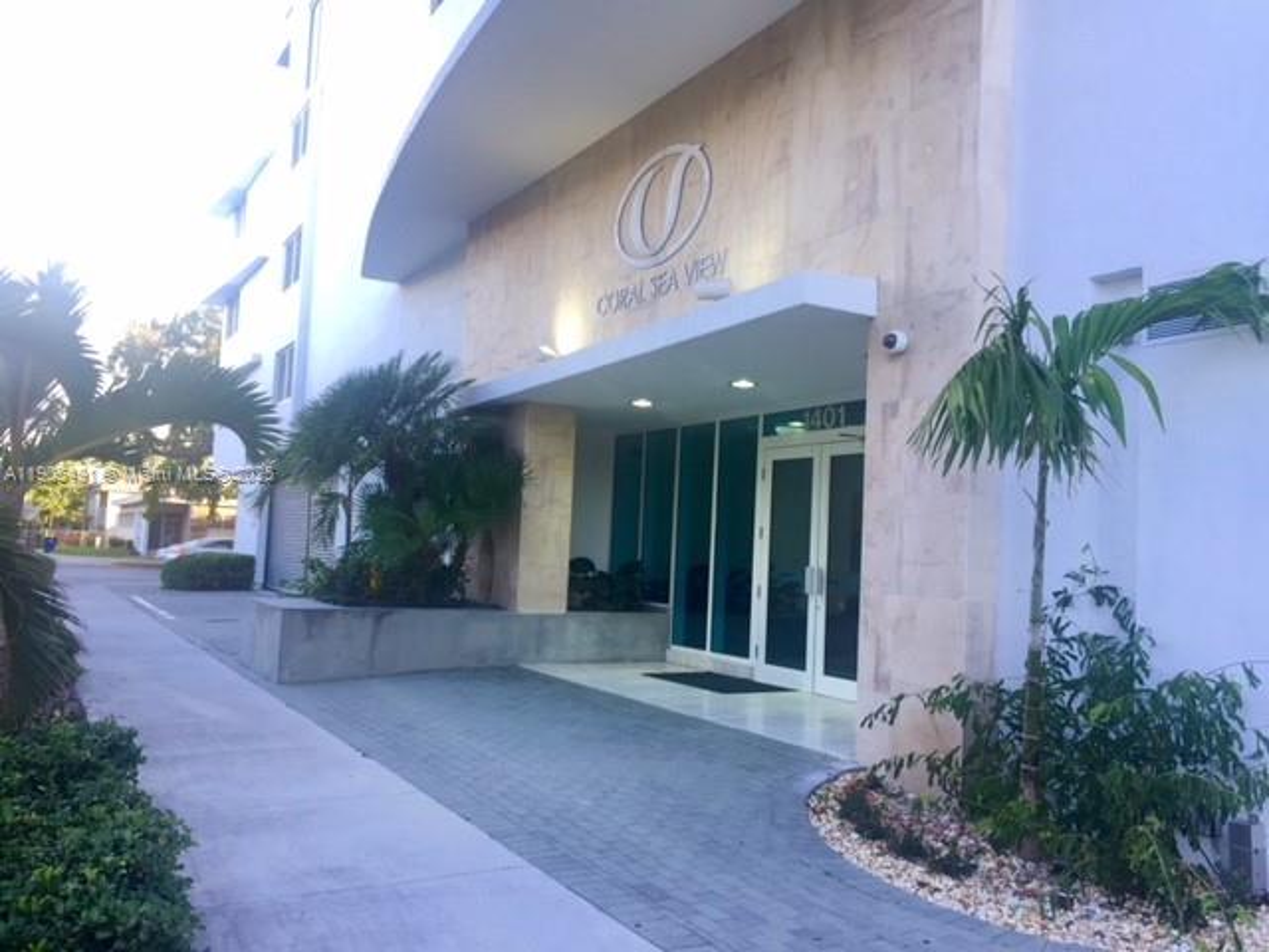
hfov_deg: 61.7
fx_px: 1063
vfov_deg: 48.2
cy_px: 476
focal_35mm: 29
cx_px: 634
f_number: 2.2
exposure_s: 1/40
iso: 32
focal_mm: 4.15
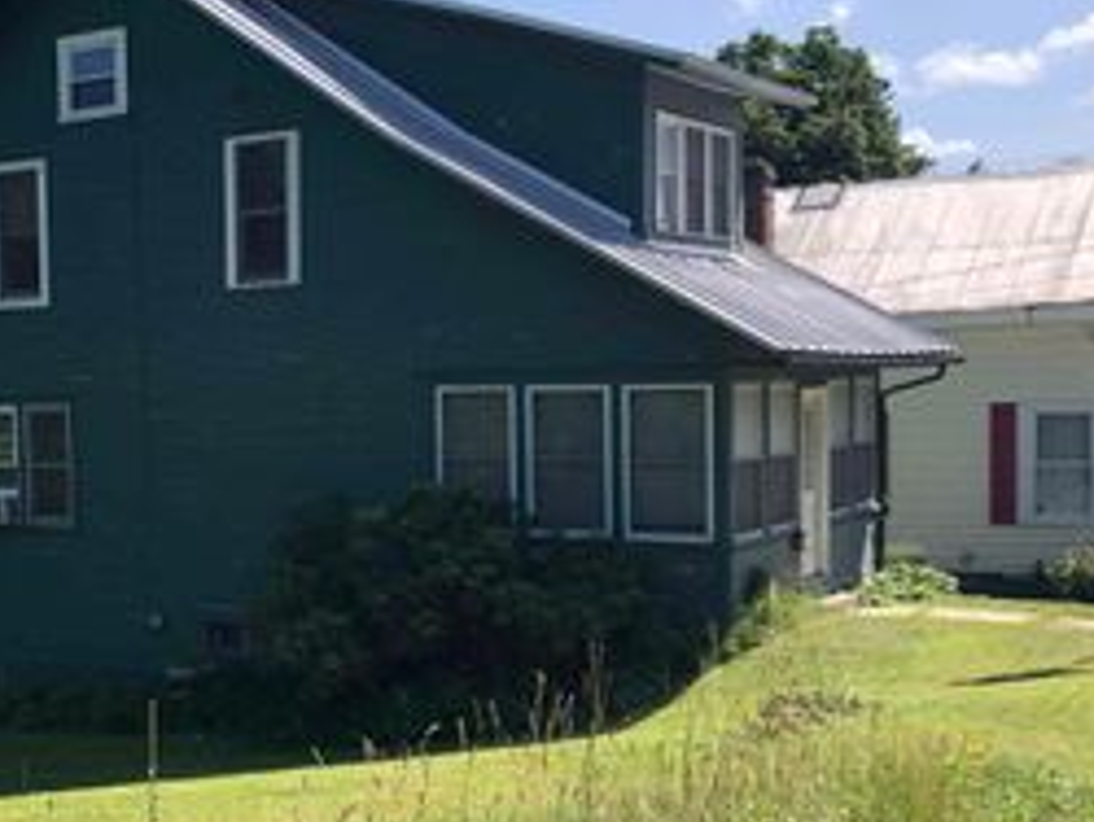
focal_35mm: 56
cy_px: 505
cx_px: 101
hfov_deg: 32.5
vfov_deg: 26.1
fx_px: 1772
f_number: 1.8
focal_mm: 4
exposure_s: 1/1312
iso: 20
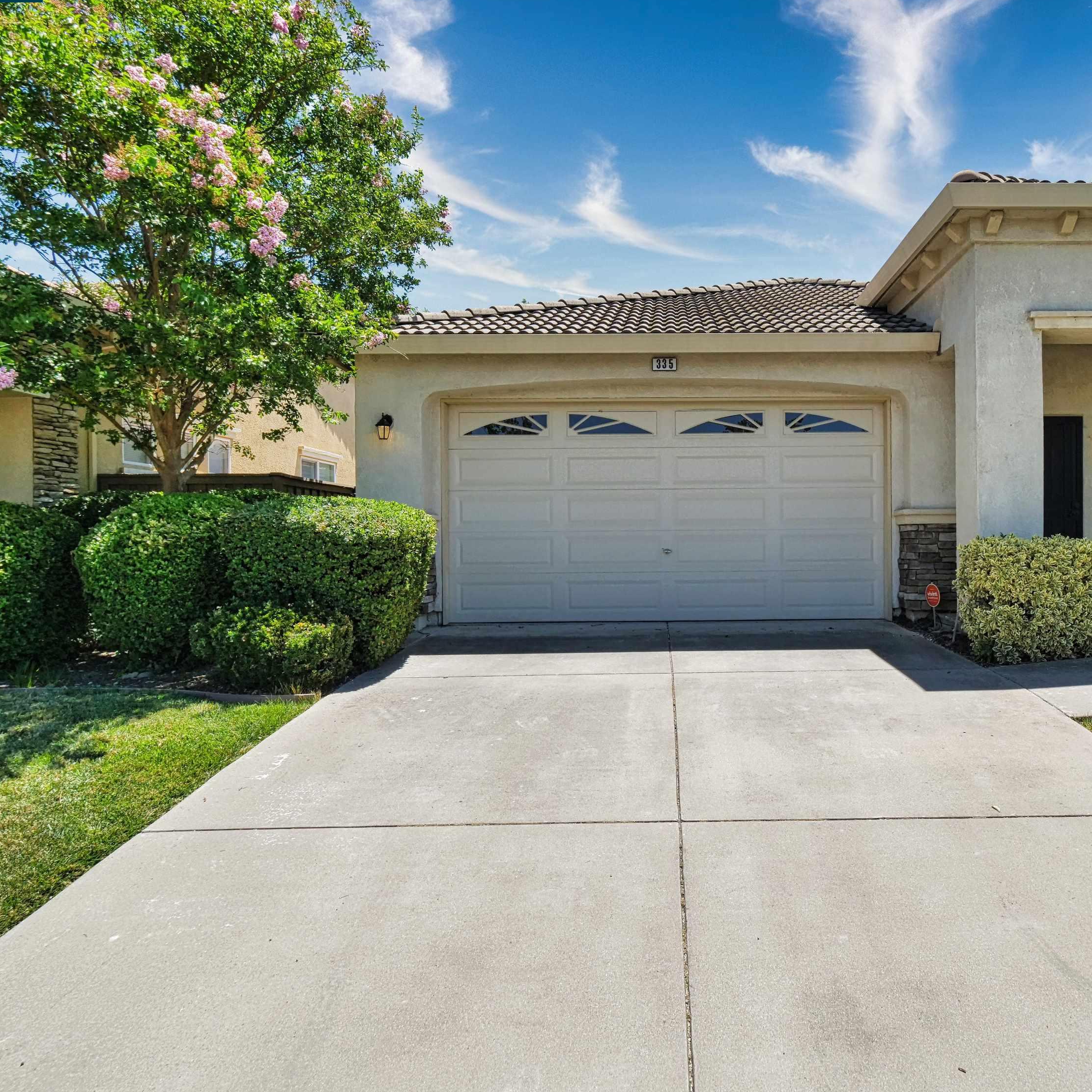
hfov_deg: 68.3
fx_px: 785
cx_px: 699
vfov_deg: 69.6
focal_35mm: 22
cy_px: 544
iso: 320
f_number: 6.3
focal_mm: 9
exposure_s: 1/640
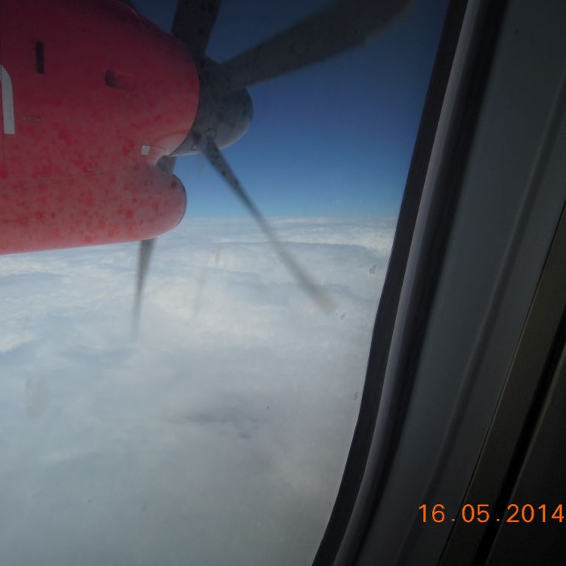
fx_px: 536
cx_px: 215
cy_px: 284
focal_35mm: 29
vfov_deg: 55.6
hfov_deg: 55.0
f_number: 7.1
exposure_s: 1/1600
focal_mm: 4.3
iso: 160
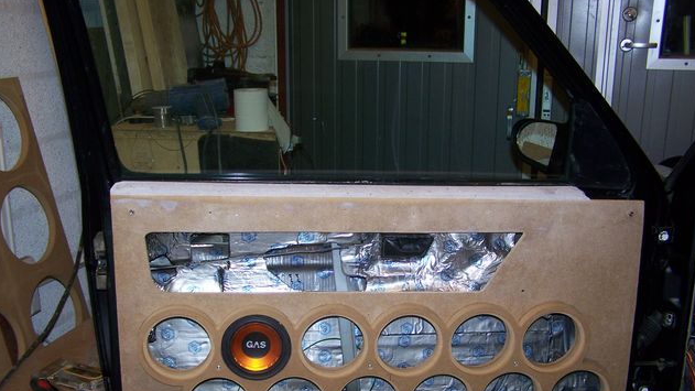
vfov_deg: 28.2
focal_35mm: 42
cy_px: 261
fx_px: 774
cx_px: 346
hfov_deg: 48.4
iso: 80
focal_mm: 6.3
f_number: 2.8
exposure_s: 1/60
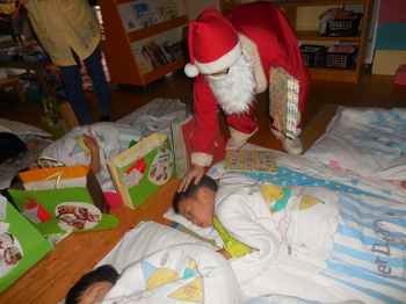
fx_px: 293
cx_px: 203
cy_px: 152
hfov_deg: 69.4
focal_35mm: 25
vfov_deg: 54.8
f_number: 3.3
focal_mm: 4.5
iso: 200
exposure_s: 1/25
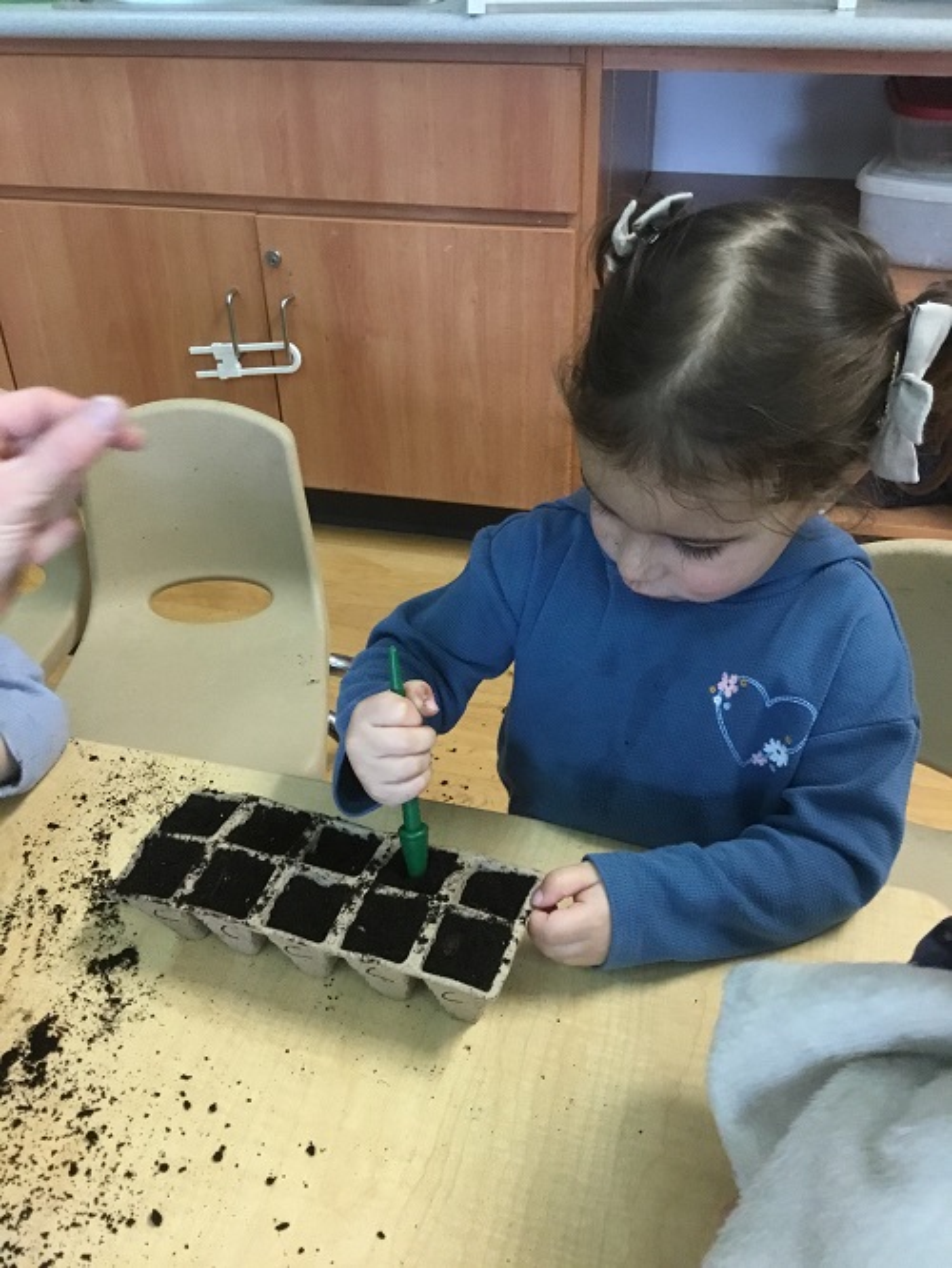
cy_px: 634
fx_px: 1136
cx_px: 476
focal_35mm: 31
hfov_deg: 45.5
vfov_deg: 58.3
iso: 160
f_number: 2.4
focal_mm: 3.3
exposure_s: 1/30
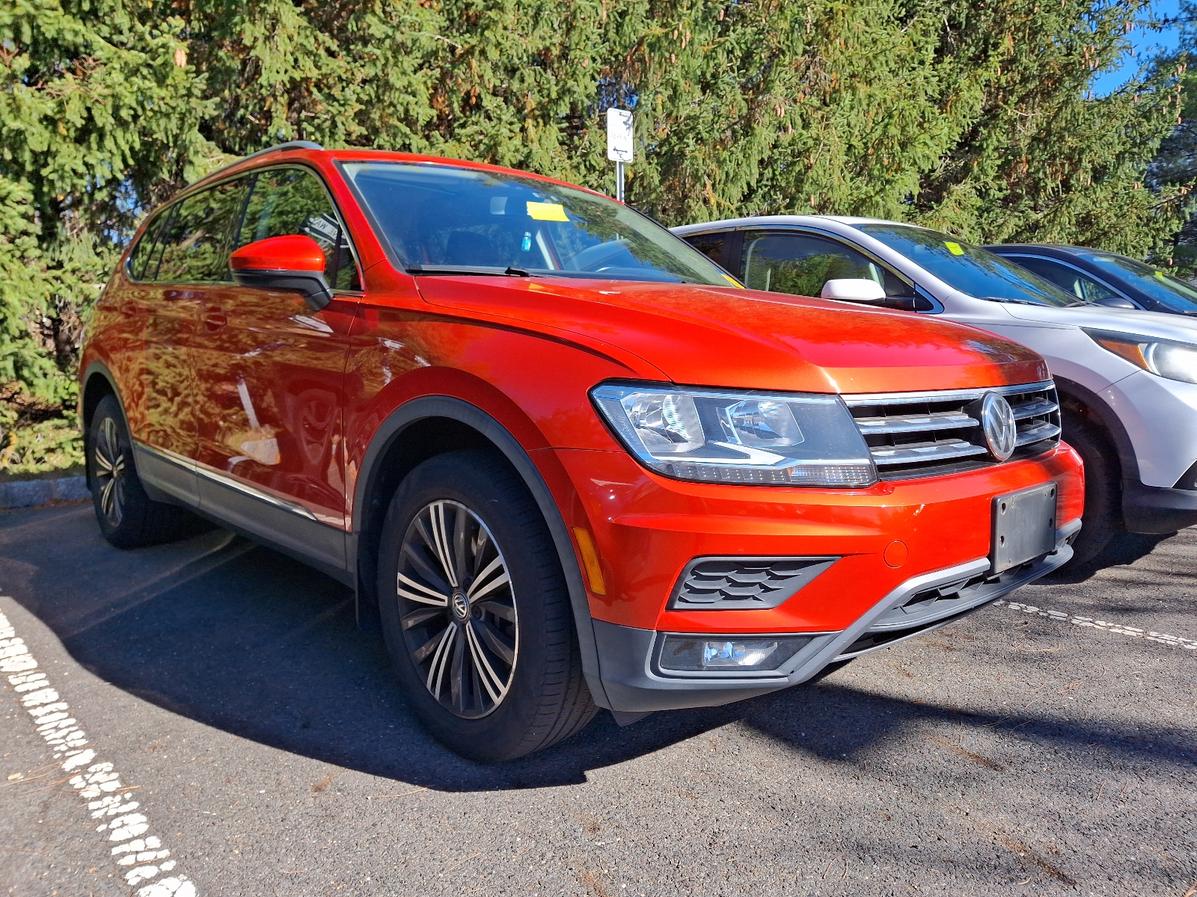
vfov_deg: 54.9
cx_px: 598
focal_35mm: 25
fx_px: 864
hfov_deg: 69.4
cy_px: 448
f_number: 1.8
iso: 25
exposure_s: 1/714
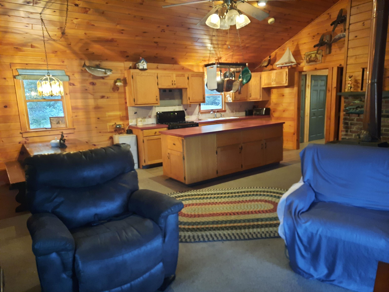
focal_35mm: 25
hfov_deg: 69.4
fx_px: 281
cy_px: 146
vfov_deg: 54.9
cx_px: 194
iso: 500
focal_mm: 4.6
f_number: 2
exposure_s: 1/24
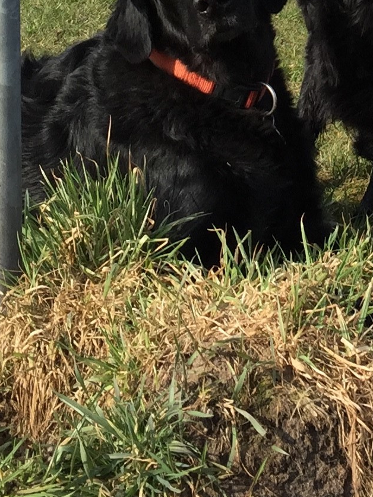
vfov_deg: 16.1
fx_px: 1623
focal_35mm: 113
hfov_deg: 12.8
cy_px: -233
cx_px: 430
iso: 32
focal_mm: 4.15
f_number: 2.2
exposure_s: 1/1068
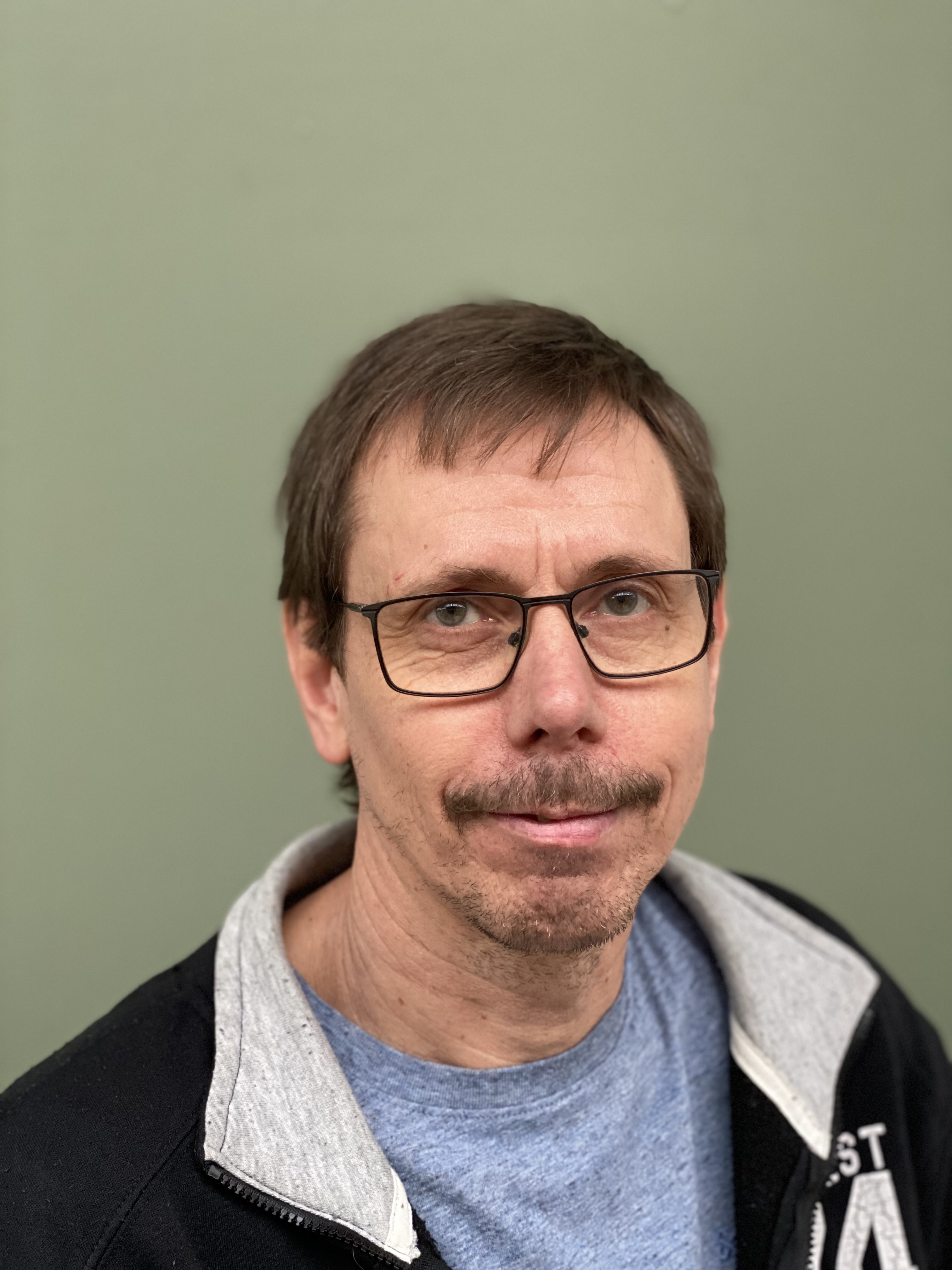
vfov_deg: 36.8
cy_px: 635
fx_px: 1907
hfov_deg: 28.0
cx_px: 476
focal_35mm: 52
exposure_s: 1/120
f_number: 2
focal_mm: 6
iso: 250
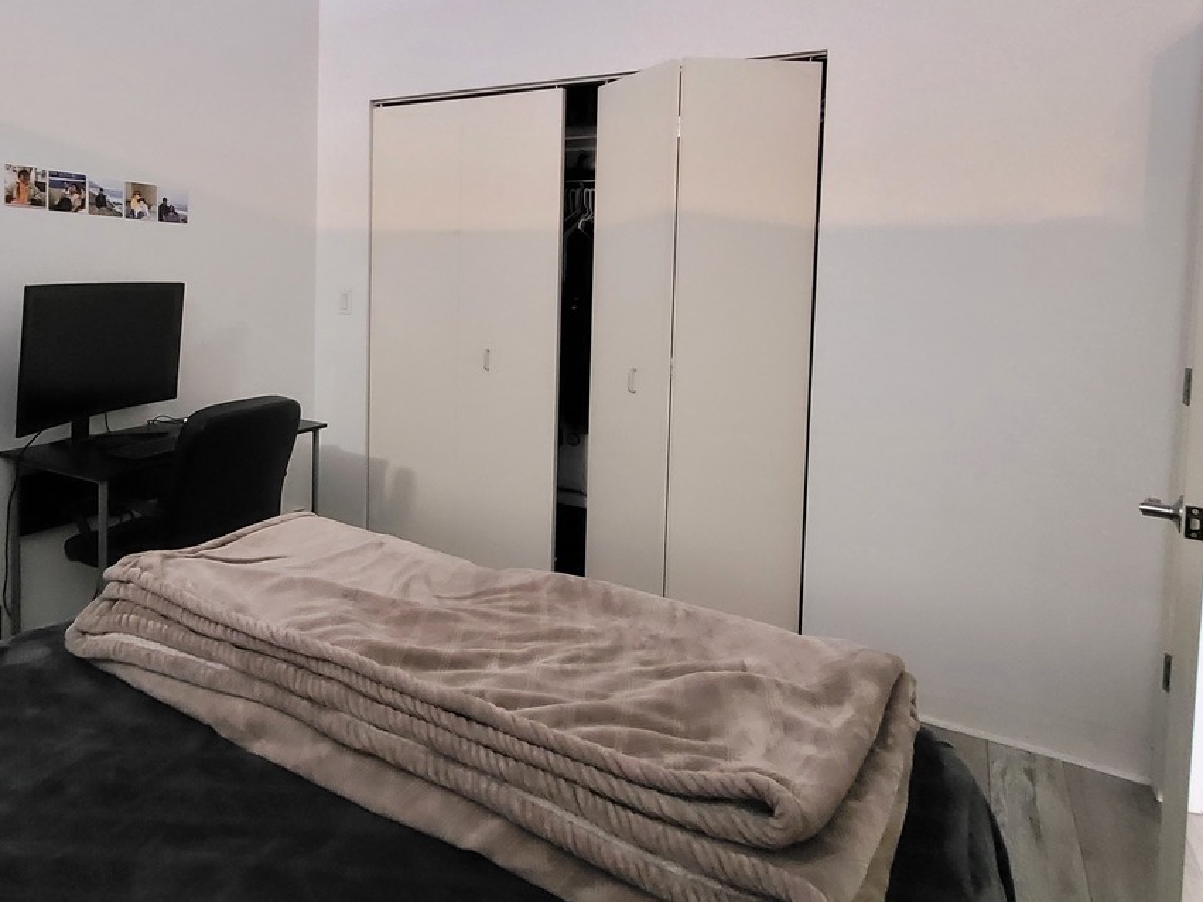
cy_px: 301
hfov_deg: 75.5
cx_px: 476
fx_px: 764
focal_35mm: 22
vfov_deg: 59.7
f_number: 2.2
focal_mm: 1.74
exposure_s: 1/24
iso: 1250
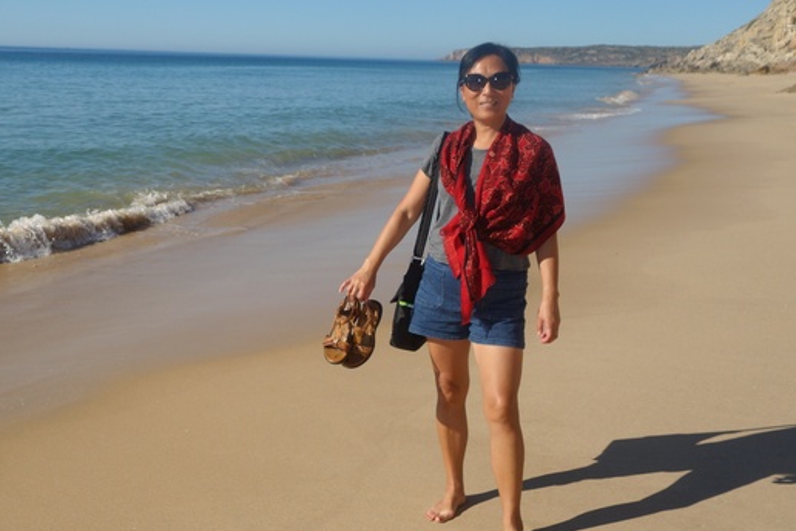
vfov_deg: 31.2
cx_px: 239
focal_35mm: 43
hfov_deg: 44.5
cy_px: 255
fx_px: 951
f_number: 5
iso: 125
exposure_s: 1/800
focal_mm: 10.4
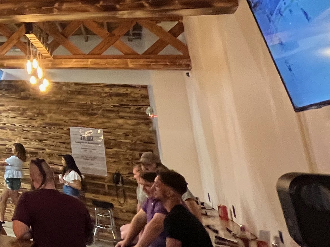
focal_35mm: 45
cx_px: -187
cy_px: -39
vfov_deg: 28.5
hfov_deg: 26.8
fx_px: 429
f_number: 1.8
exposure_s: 1/60
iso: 500
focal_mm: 1.57
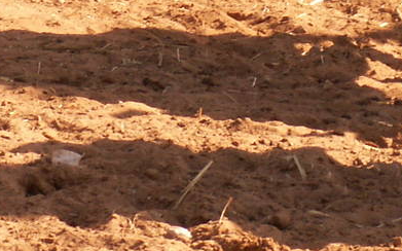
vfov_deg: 2.8
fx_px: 5136
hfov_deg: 4.5
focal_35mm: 469
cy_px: -184
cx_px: -27
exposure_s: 1/160
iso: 50
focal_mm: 17.59
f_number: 6.3
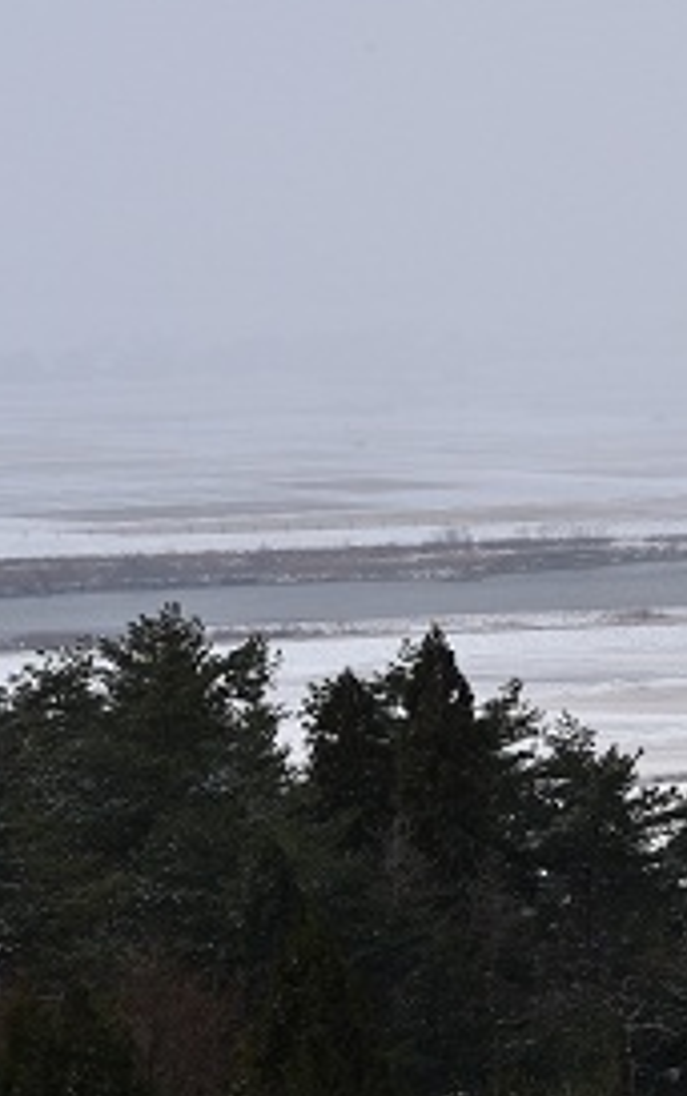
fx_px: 9033
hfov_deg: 4.3
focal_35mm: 302
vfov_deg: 6.9
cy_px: 510
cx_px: 804
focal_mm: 120
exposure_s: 1/400
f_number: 10
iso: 200
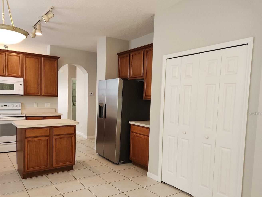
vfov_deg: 49.6
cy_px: 113
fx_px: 212
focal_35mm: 28
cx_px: 109
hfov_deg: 63.0
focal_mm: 5.4
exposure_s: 1/60
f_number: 1.8
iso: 80
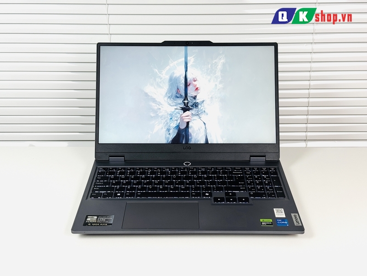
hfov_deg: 39.7
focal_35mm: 48
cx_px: 184
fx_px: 509
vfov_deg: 30.3
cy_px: 138
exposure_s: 1/121
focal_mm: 6.76
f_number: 1.78
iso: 50
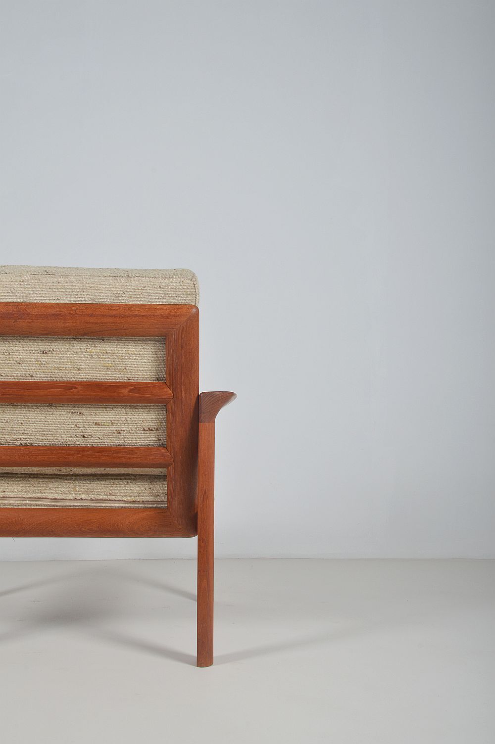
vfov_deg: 41.1
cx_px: 248
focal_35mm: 48
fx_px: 992
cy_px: 372
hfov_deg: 28.0
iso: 100
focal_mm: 32
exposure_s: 1/160
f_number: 22
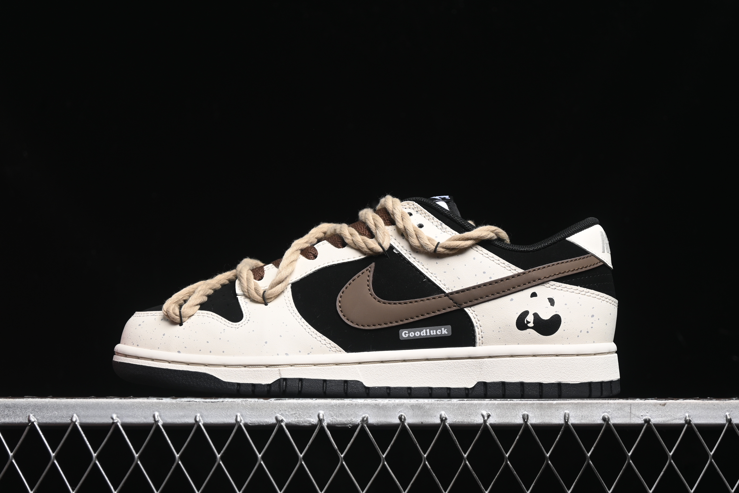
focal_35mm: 75
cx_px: 370
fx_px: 1539
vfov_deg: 18.2
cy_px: 246
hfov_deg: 27.0
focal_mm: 50
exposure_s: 1/50
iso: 160
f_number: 6.3
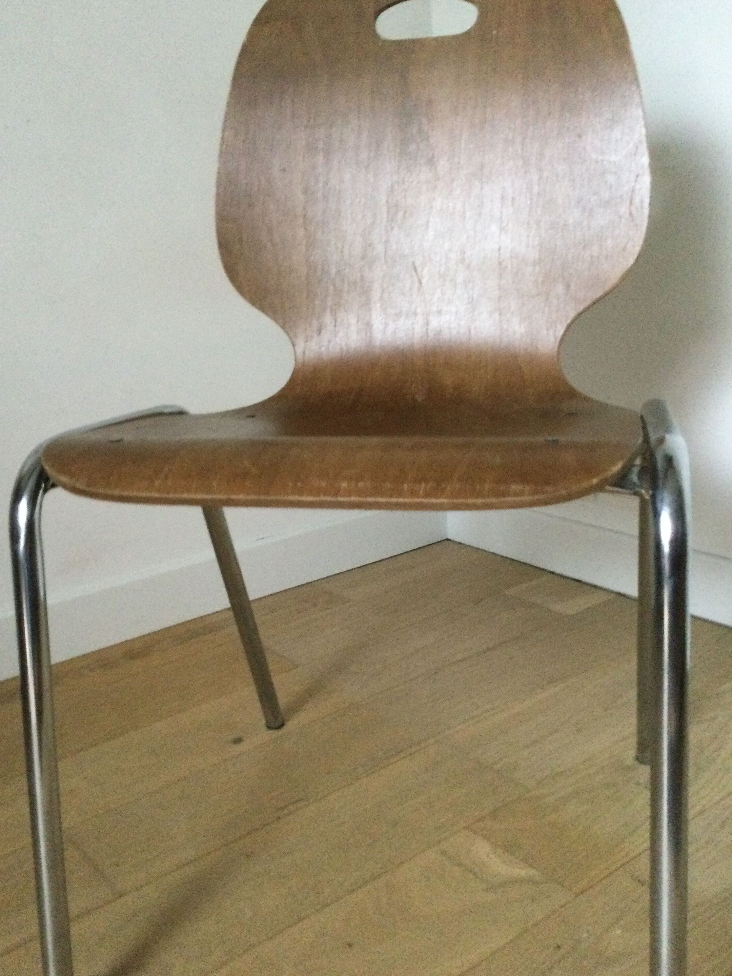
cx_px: 335
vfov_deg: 53.9
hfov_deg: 41.8
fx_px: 959
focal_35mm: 34
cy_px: 468
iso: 250
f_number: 2.4
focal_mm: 3.3
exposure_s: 1/25
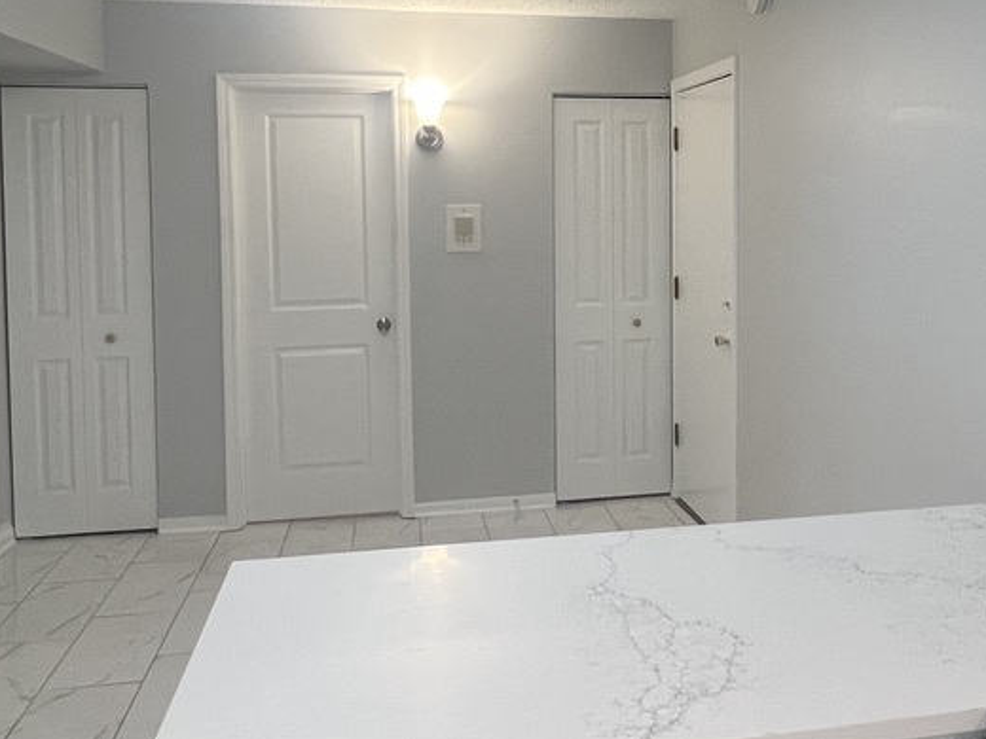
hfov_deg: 50.4
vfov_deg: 39.2
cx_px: 660
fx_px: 1025
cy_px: 244
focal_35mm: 36
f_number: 1.8
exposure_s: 1/120
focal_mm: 1.57
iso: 125
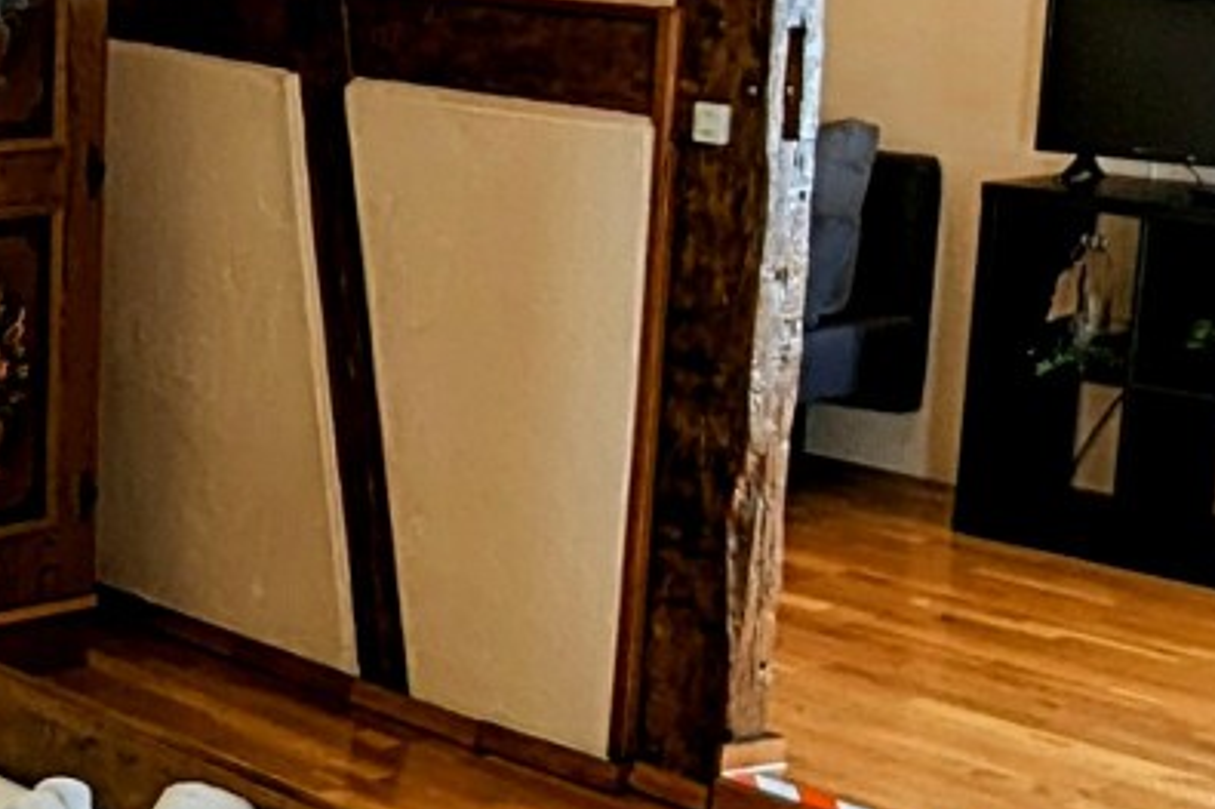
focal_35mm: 84
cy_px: 523
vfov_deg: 16.2
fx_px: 2834
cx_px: 98
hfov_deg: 23.5
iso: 74
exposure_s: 1/100
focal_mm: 2.35
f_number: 2.2
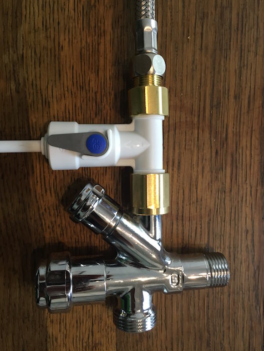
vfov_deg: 60.0
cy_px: 173
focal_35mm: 30
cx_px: 131
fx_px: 305
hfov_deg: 46.8
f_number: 2.2
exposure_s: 1/33
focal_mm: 4.15
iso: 100
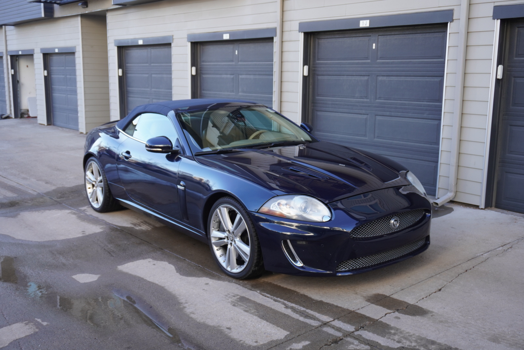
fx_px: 568
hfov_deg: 49.5
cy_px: 175
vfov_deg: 34.3
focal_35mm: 39
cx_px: 262
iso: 250
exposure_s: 1/160
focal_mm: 26
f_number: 4.5
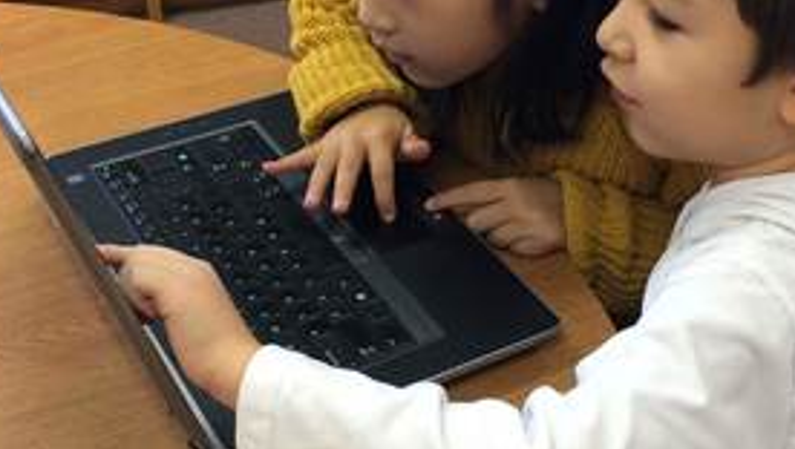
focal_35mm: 64
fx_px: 1351
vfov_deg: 18.9
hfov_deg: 32.7
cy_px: 187
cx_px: 487
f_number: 2.2
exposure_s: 1/30
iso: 40
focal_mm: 4.15
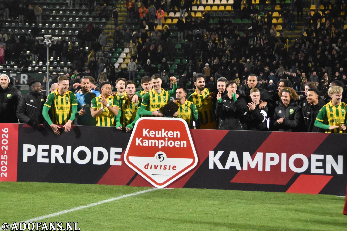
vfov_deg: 13.0
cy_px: 116
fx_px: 1012
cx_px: 174
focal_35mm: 105
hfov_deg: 19.5
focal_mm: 70
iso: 3200
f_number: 5
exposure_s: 1/200
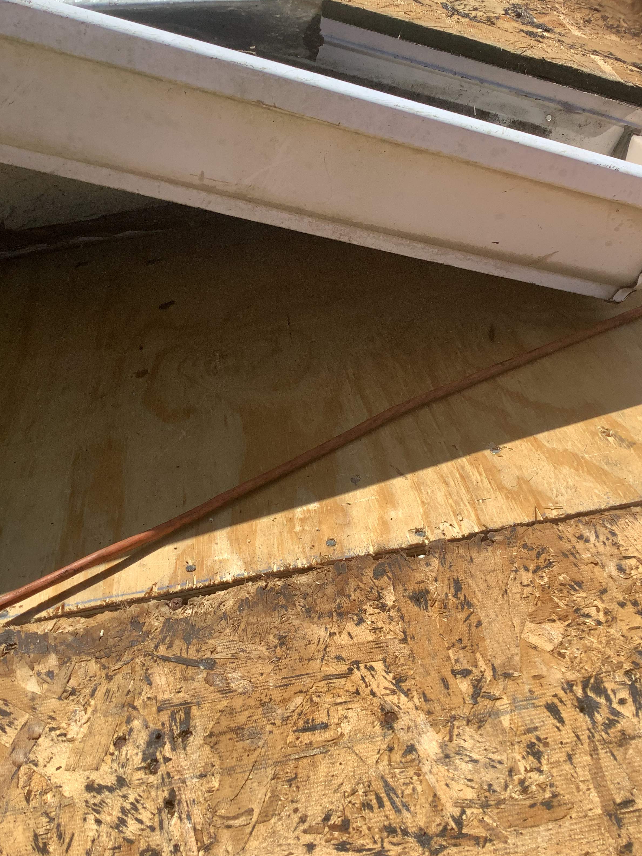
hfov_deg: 44.2
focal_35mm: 32
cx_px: 326
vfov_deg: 56.8
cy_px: 430
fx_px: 791
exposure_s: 1/1631
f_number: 2.4
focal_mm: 3.3
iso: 25
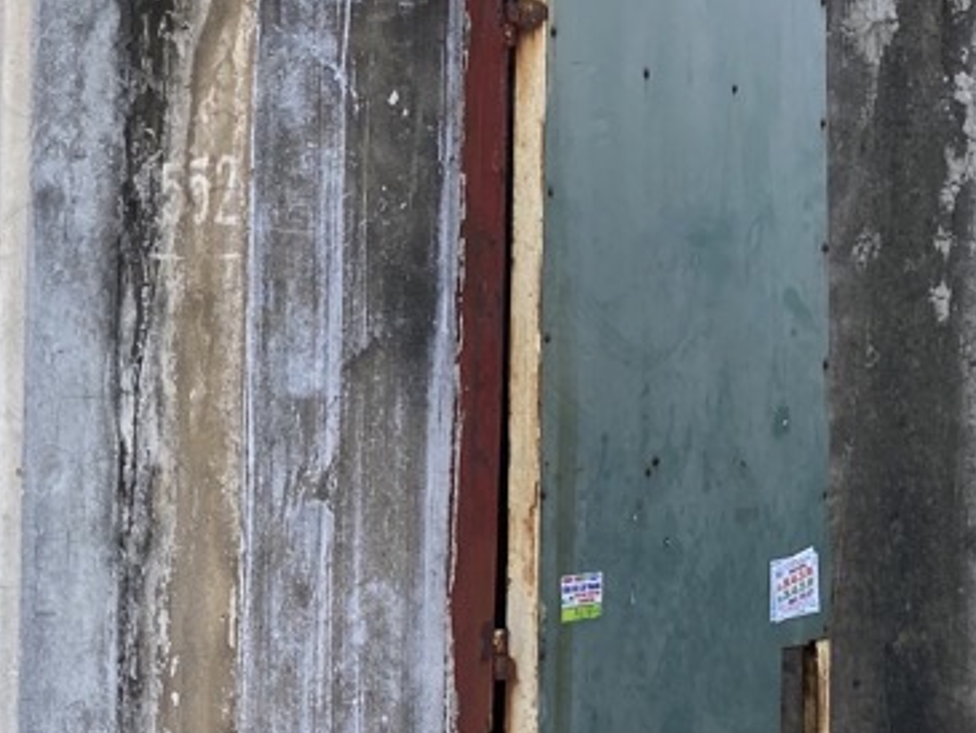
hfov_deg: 23.2
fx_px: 2059
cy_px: 190
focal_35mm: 73
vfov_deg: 20.0
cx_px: -342
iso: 32
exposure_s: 1/369
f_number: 1.8
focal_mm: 4.25
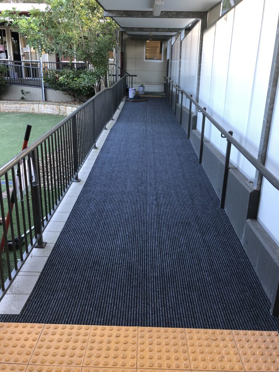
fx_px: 301
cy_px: 186
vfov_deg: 63.4
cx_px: 140
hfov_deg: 49.7
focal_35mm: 28
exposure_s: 1/33
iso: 32
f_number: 1.8
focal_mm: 4
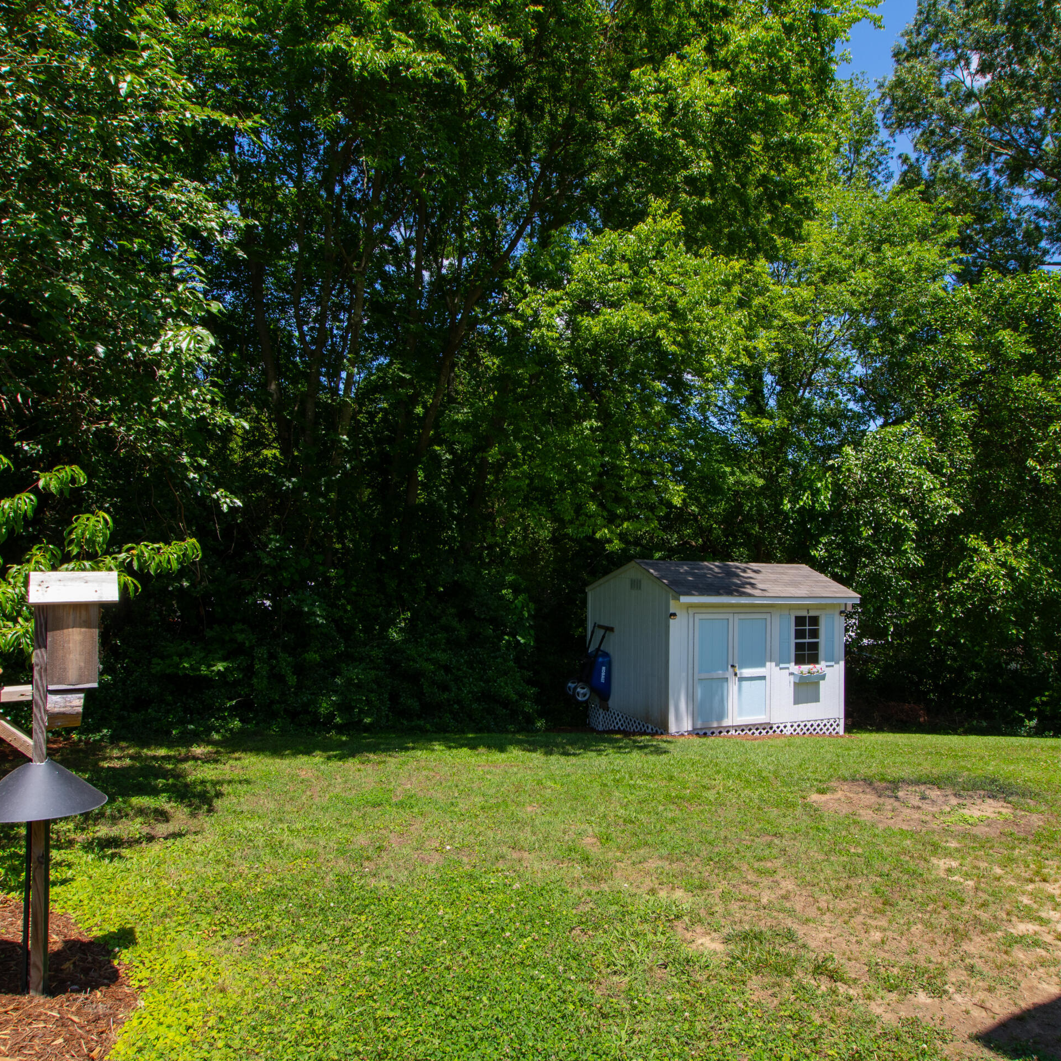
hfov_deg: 74.6
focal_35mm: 20
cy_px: 553
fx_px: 694
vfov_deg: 74.8
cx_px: 592
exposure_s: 1/125
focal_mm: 10
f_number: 8
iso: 100
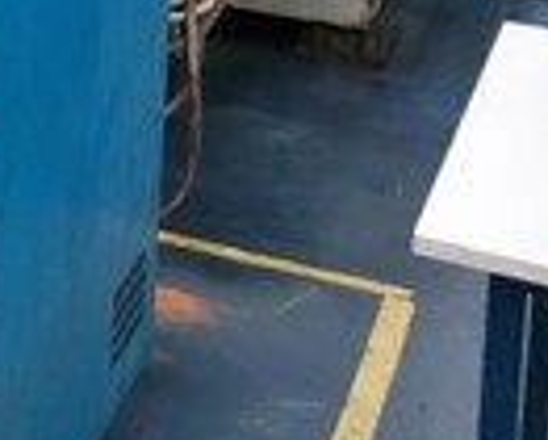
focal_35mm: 107
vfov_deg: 13.3
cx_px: -615
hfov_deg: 14.3
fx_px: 1737
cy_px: -302
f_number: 1.8
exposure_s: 1/50
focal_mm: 5.23
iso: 500
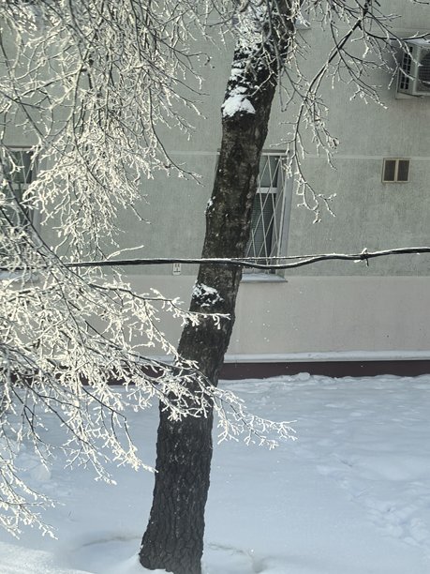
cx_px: 215
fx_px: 3478
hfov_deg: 7.1
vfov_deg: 9.4
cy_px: 287
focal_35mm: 210
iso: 50
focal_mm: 15
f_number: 2.1
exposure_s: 1/392
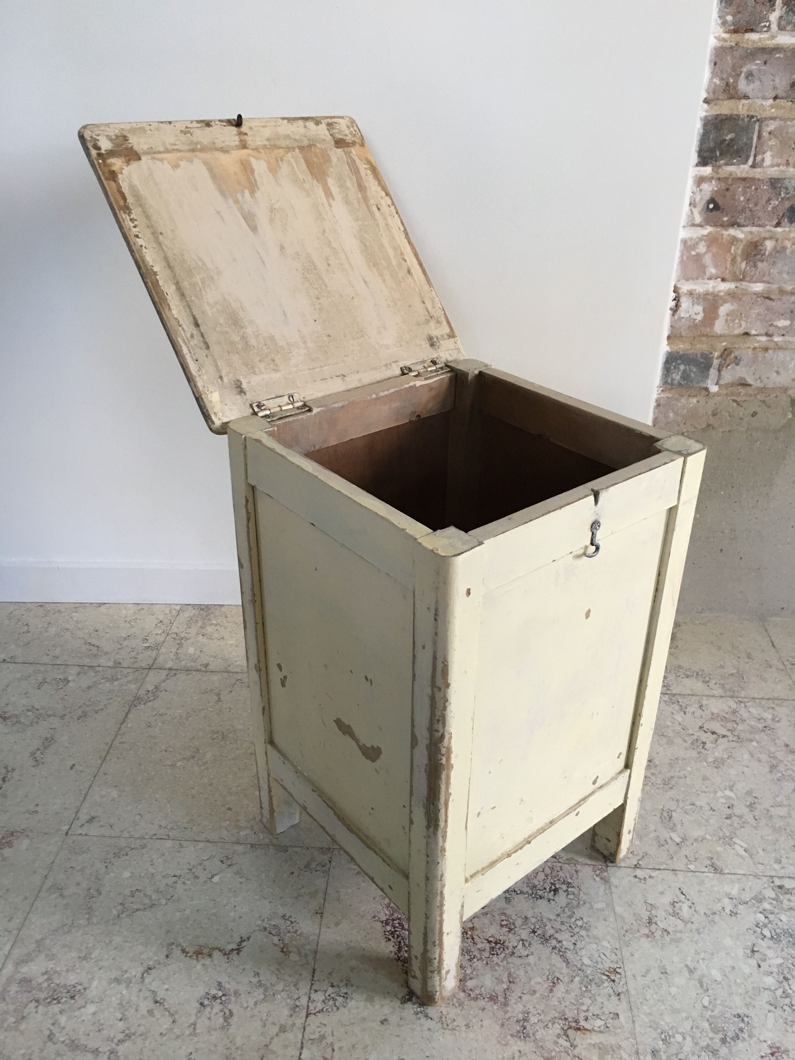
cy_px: 530
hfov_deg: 48.2
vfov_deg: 61.7
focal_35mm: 29
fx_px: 888
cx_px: 398
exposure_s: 1/33
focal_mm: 4.15
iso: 160
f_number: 2.2
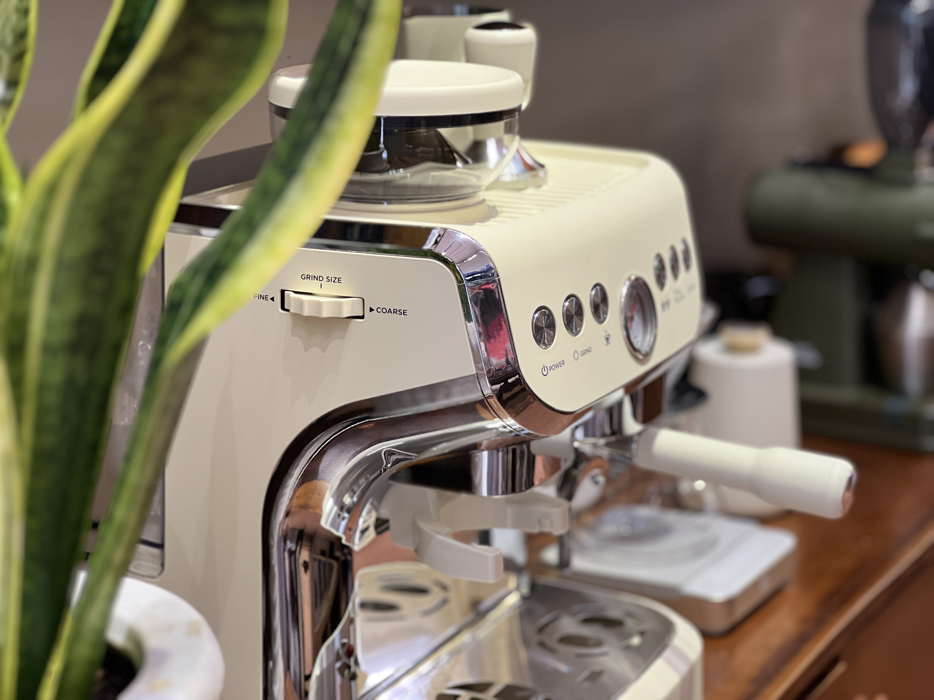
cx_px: 467
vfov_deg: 19.1
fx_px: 2078
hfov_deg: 25.3
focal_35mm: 77
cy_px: 350
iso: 125
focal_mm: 9
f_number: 2.8
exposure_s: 1/33
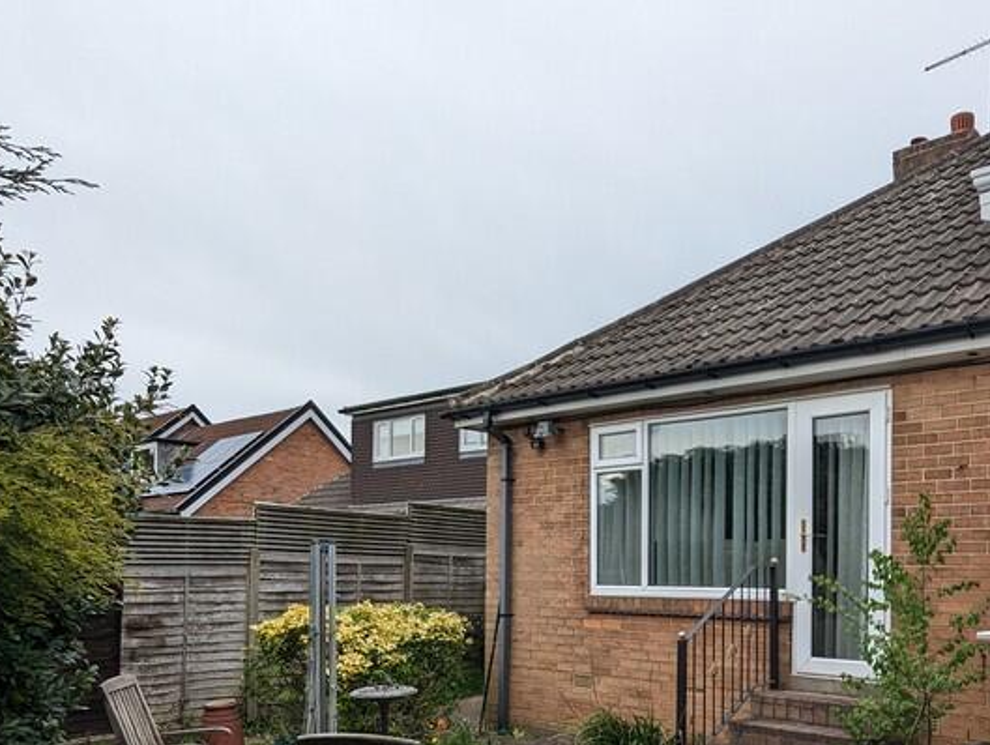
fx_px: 888
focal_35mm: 31
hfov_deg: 57.8
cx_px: 603
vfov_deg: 43.6
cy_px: 587
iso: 50
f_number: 2.2
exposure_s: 1/621
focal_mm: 2.35
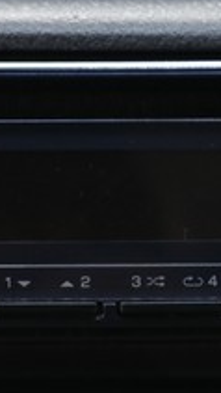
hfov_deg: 4.5
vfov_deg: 7.9
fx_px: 2838
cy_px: 186
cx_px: -13
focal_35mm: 273
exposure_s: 1/45
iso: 200
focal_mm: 50
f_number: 6.3
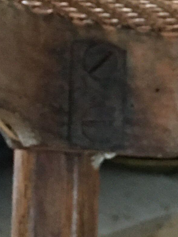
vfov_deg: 13.3
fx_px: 1014
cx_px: 364
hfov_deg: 9.4
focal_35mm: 148
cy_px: 59
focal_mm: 4.15
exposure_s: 1/8
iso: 160
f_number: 2.2
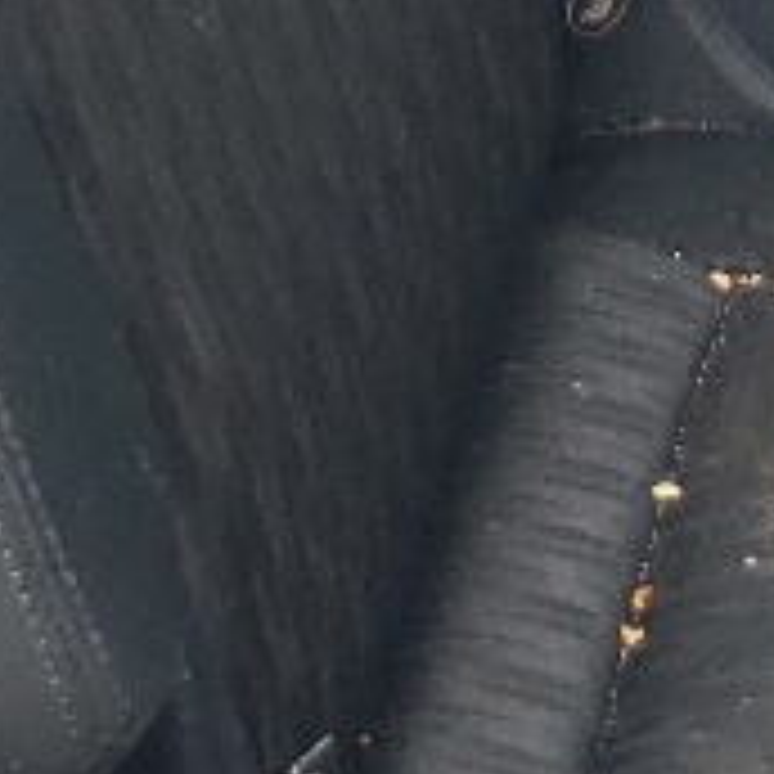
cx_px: 2200
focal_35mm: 214
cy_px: -1048
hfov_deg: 7.4
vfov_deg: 7.6
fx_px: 5414
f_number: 1.5
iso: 50
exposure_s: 1/120
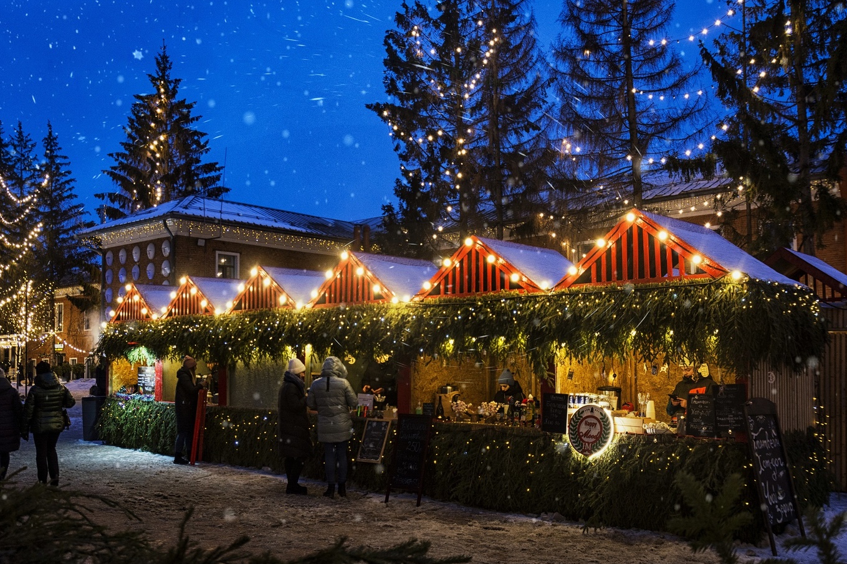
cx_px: 426
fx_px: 800
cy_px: 276
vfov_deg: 38.9
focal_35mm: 34
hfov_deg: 55.8
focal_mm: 22
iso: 400
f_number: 5
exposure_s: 1/50
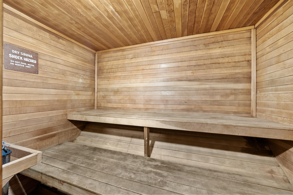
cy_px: 98
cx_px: 146
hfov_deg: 112.6
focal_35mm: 12
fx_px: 98
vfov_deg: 90.1
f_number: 5.6
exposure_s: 5
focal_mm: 12
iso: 200
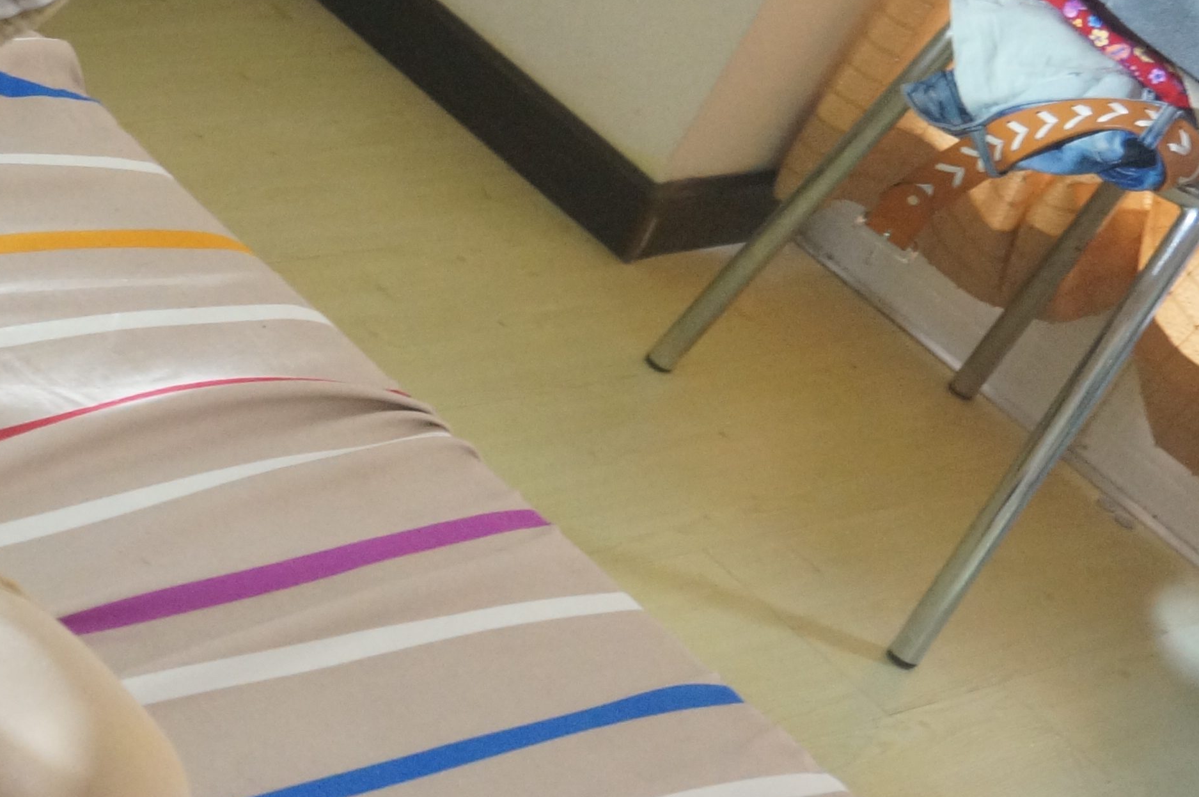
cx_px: -350
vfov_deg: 12.4
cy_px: 403
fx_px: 3660
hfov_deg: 17.5
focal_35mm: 110
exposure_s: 1/60
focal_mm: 28
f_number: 4.5
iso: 2000
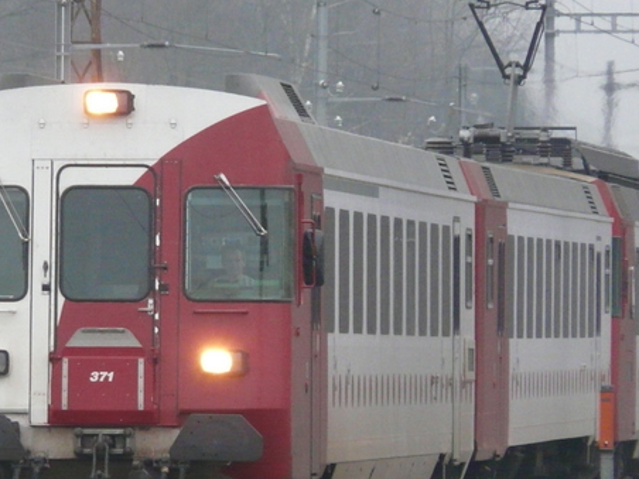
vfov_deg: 1.8
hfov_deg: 2.4
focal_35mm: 814
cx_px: 148
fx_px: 15026
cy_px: 229
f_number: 3.6
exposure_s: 1/160
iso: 400
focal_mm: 60.4
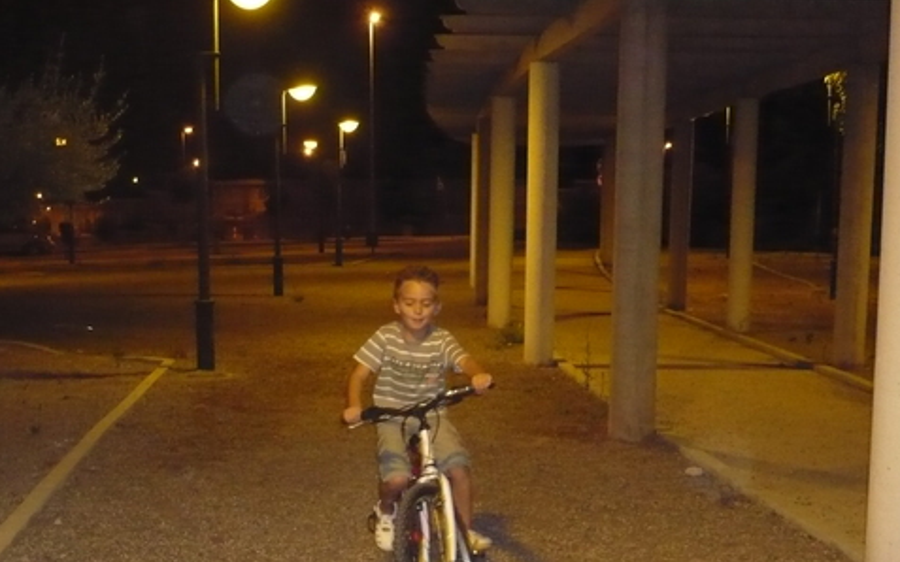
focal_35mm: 64
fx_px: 1570
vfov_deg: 20.1
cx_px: 336
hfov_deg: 31.8
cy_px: 447
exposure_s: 1/30
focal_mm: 7.5
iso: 640
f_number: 3.2
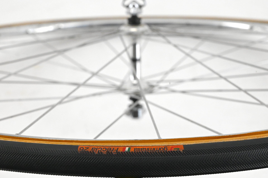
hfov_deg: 28.9
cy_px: 89
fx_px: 521
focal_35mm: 70
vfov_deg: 19.4
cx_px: 134
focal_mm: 70
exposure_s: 1/640
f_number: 13
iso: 11400
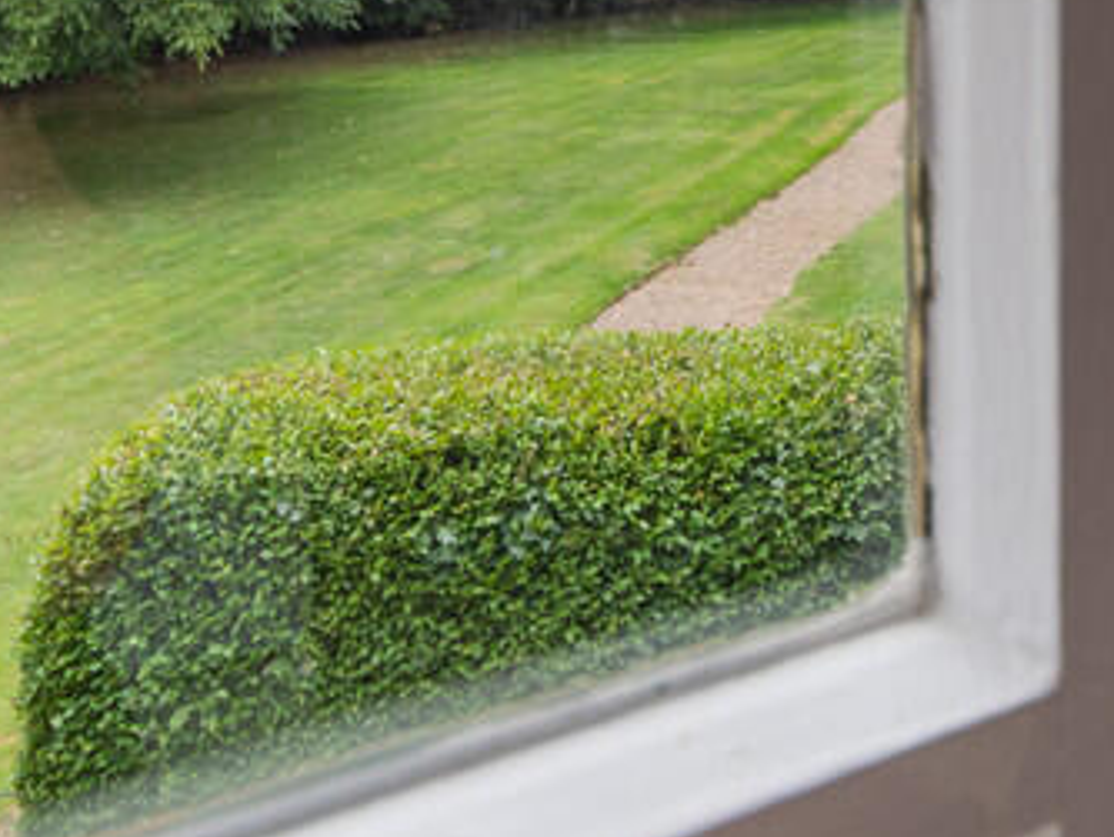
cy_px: -165
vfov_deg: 24.9
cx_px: 837
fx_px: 1707
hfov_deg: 35.3
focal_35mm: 53
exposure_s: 1/200
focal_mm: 12
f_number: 7.1
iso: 100
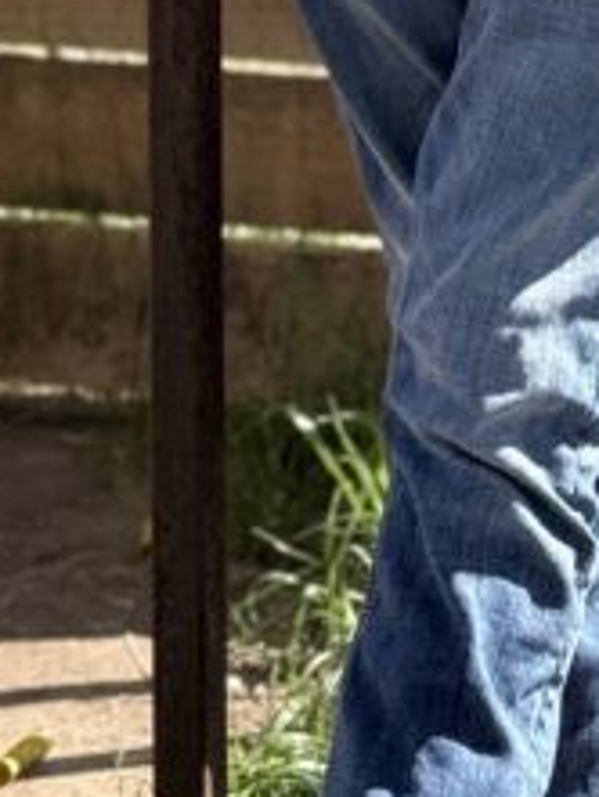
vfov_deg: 8.6
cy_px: -541
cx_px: 465
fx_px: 5117
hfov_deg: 6.7
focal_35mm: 222
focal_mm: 6.76
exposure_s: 1/2415
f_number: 1.78
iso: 100
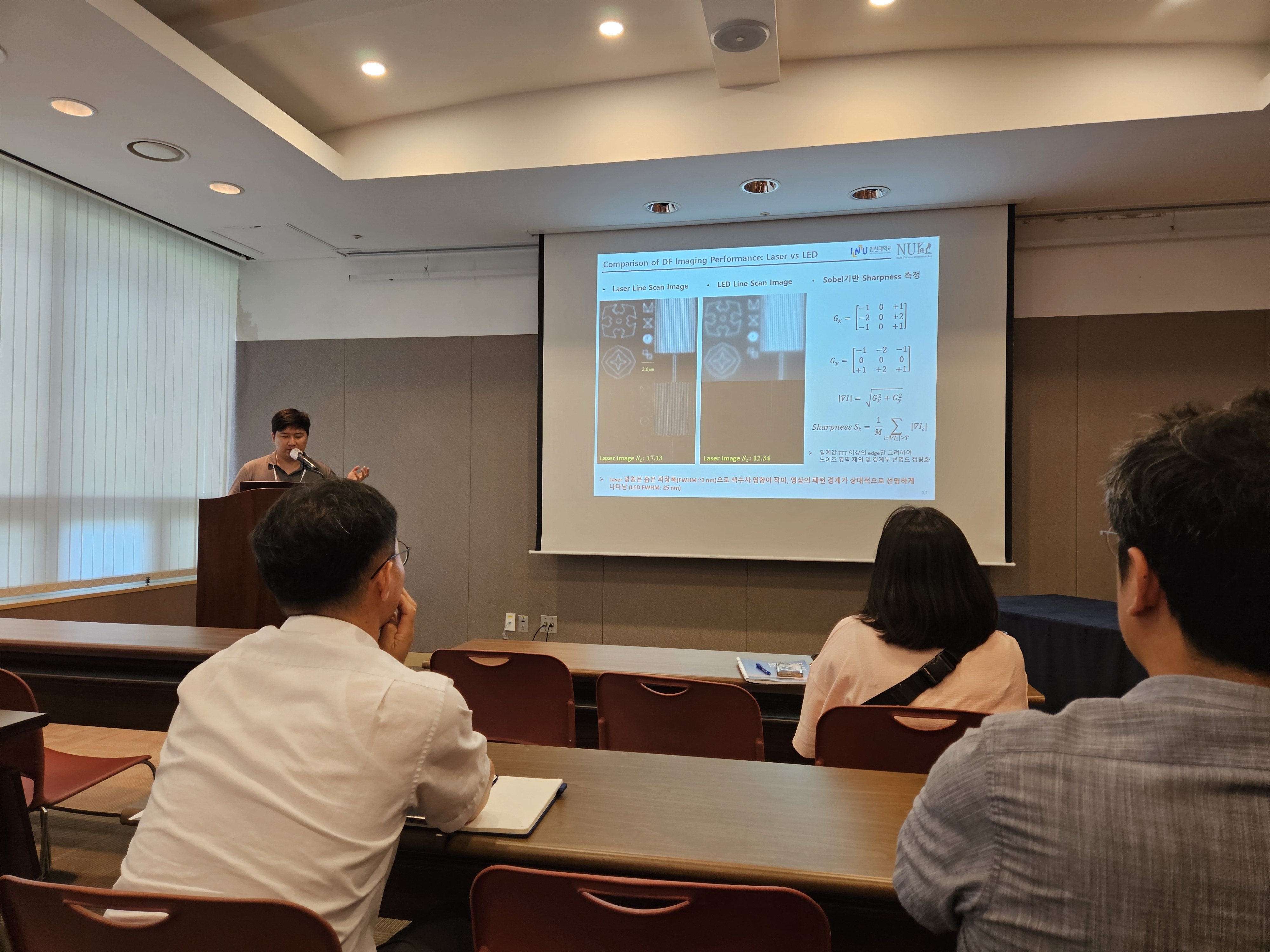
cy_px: 476
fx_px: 844
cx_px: 635
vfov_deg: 58.9
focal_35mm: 23
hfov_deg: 73.9
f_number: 1.8
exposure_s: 1/120
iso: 200
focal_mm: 5.4
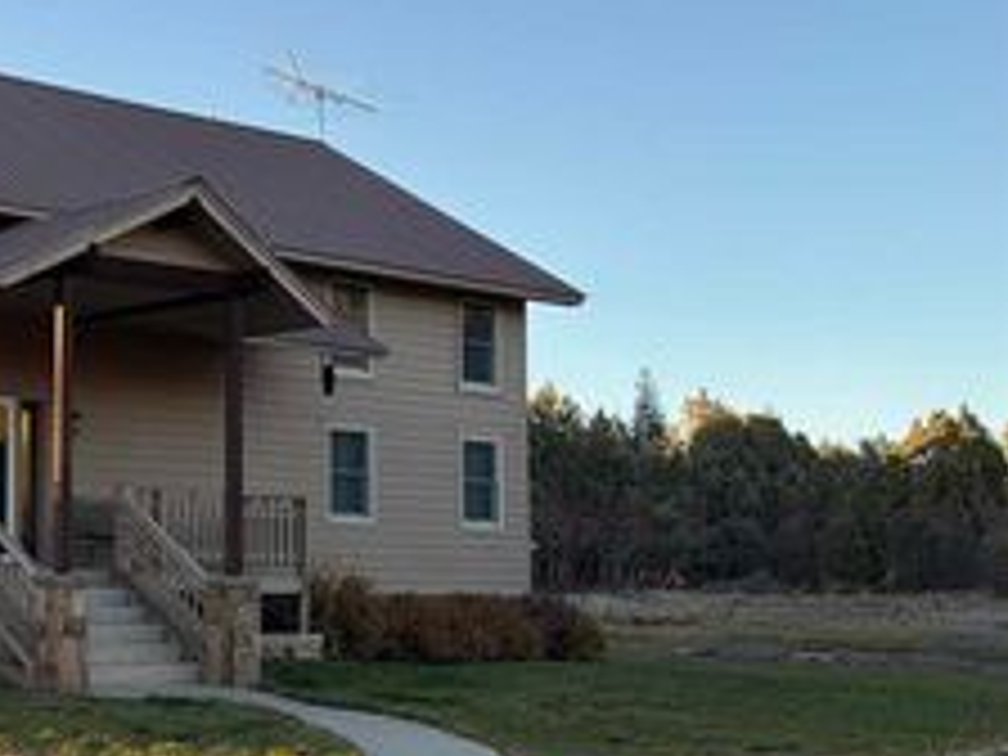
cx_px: -112
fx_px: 1689
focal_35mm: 58
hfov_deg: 29.8
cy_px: 425
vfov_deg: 25.2
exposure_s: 1/531
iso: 50
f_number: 1.6
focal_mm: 5.96
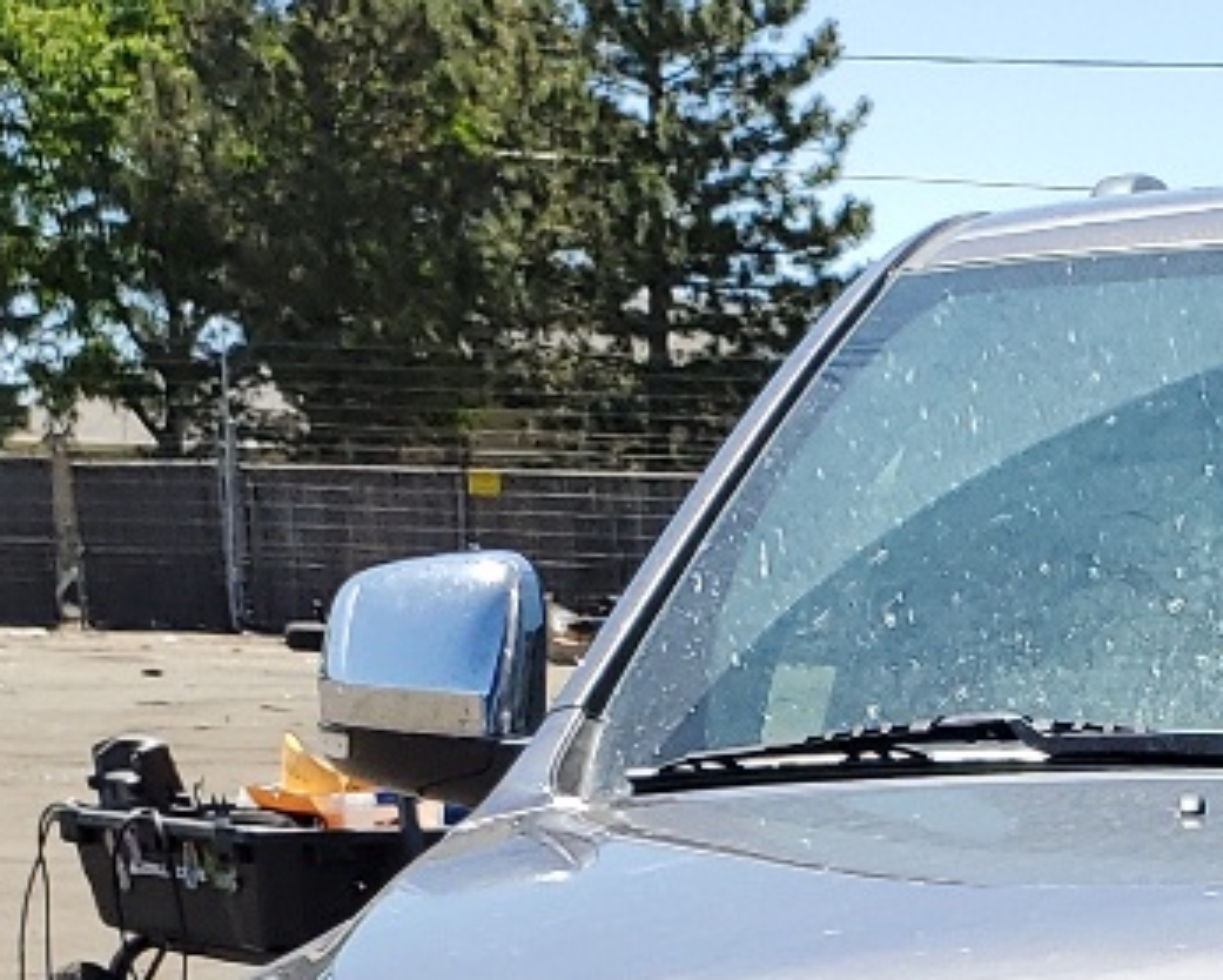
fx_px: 4237
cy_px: 1745
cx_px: 1695
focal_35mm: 117
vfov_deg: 12.1
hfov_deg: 15.4
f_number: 1.5
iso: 50
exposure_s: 1/2000
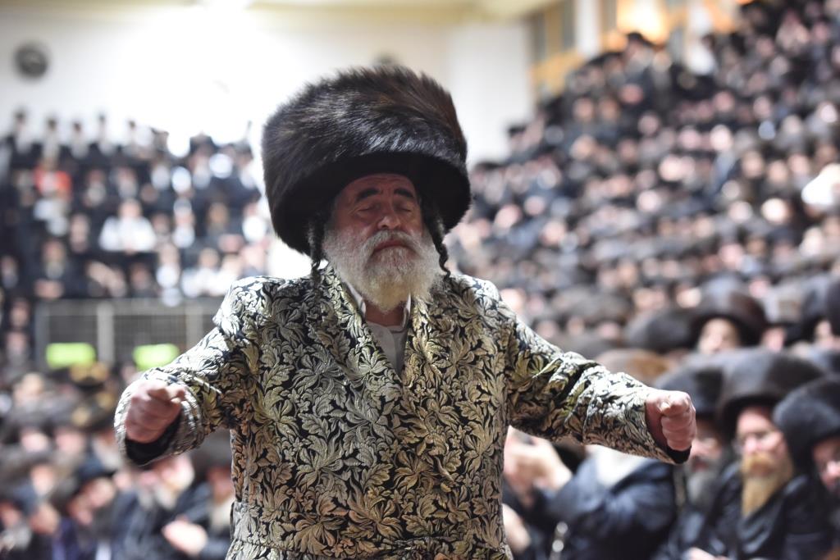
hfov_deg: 17.6
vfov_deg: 11.8
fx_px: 2707
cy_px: 280
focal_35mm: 116
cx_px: 420
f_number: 3.2
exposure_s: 1/100
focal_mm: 116
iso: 4000
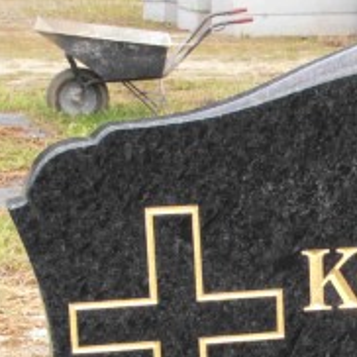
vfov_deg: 8.1
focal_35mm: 215
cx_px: 484
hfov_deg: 8.0
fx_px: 2509
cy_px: 435
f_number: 4.8
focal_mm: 12.29
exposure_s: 1/200
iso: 80
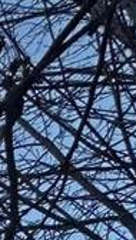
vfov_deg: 12.5
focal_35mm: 116
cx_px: -667
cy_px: 639
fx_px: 741
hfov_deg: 5.3
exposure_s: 1/153
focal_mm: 2.22
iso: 40
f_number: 2.2
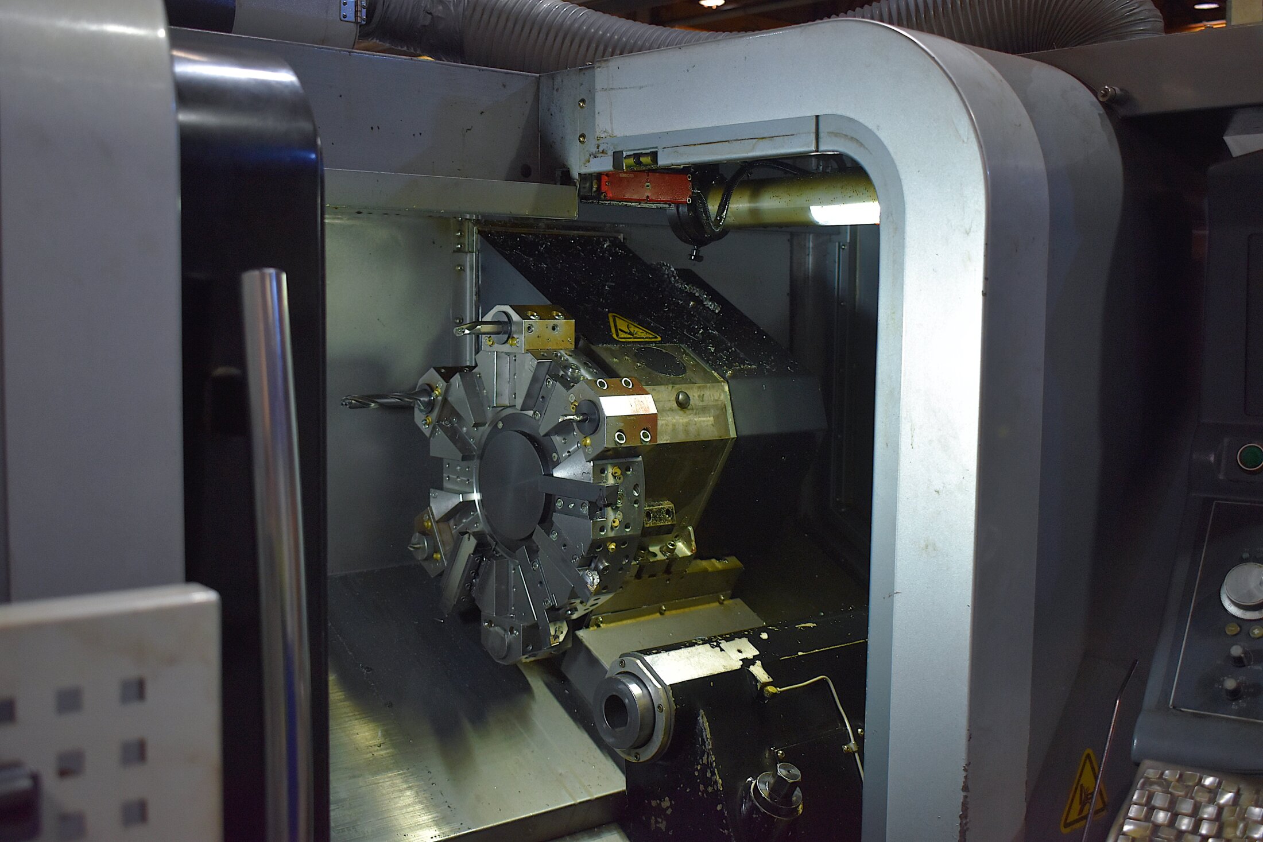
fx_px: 1421
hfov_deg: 47.9
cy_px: 421
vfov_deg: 33.0
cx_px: 632
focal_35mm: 40
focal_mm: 27
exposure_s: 1/125
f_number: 4
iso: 1000
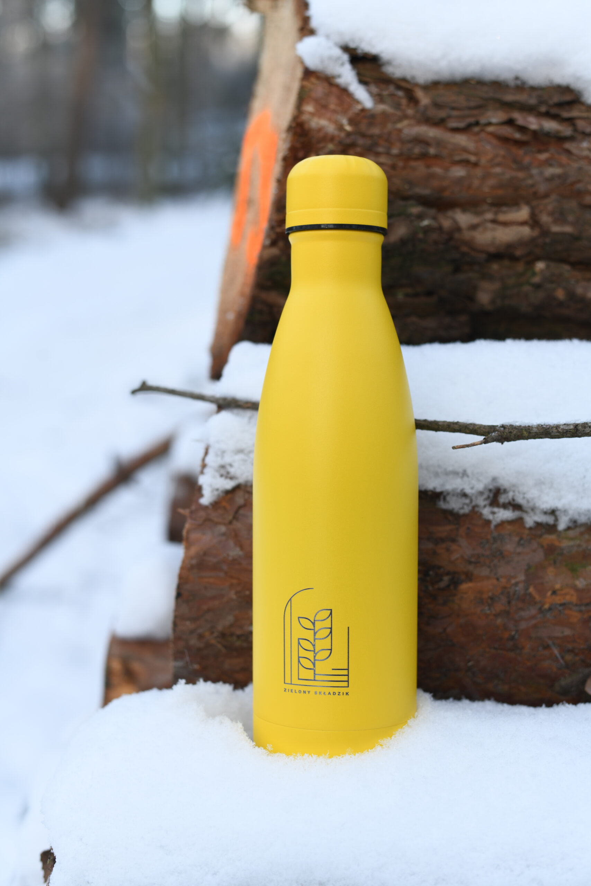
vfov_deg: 39.6
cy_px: 443
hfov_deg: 27.0
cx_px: 296
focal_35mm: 50
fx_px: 1231
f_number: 5
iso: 200
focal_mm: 50
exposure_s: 1/100
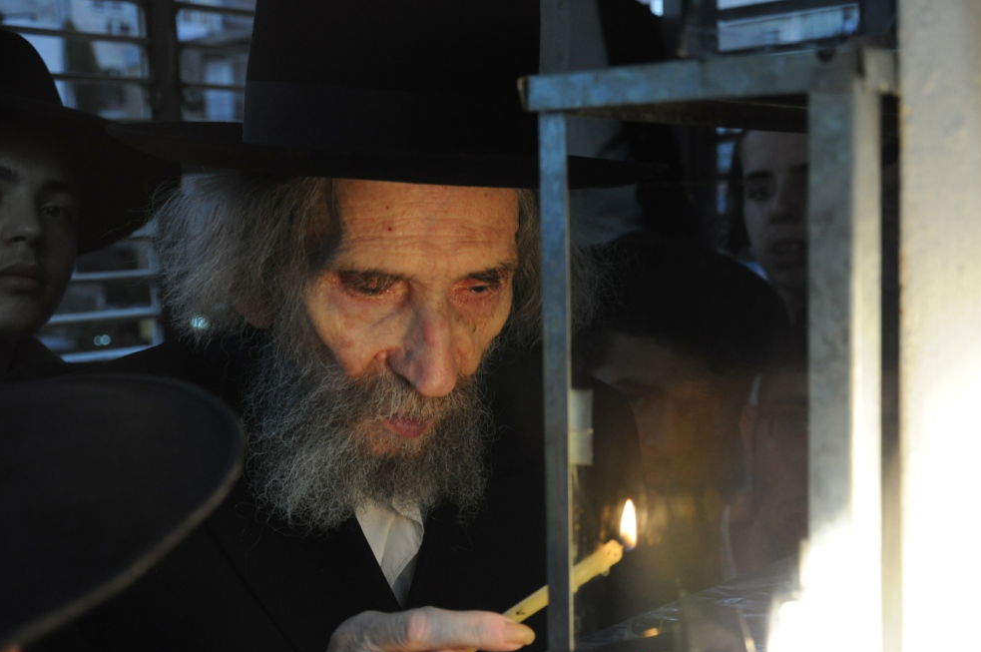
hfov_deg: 39.6
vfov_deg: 26.9
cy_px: 331
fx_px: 1361
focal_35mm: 50
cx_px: 475
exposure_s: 1/100
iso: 800
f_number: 5
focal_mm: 32
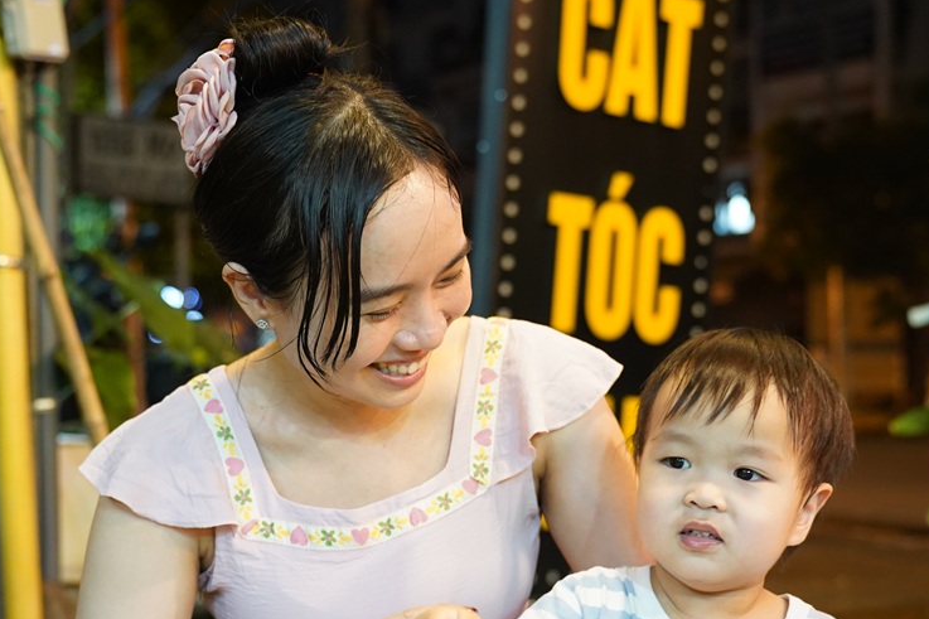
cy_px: 400
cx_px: 534
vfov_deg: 23.7
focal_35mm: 57
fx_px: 1470
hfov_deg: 35.0
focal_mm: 35
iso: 3200
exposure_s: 1/125
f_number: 2.8
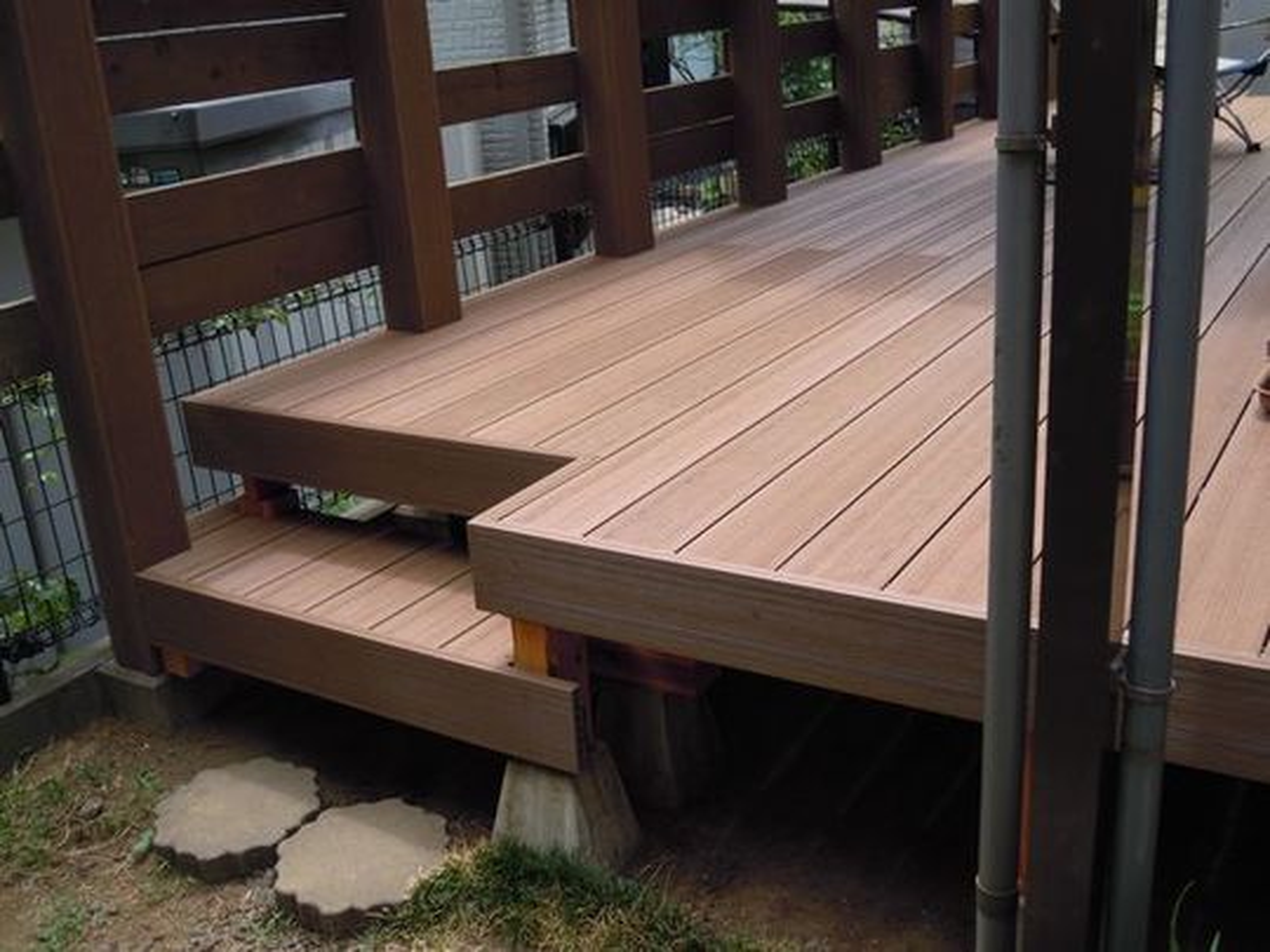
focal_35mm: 36
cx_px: 635
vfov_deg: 39.7
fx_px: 1321
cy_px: 476
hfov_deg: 51.4
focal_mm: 6.4
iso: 100
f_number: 3
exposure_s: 1/500
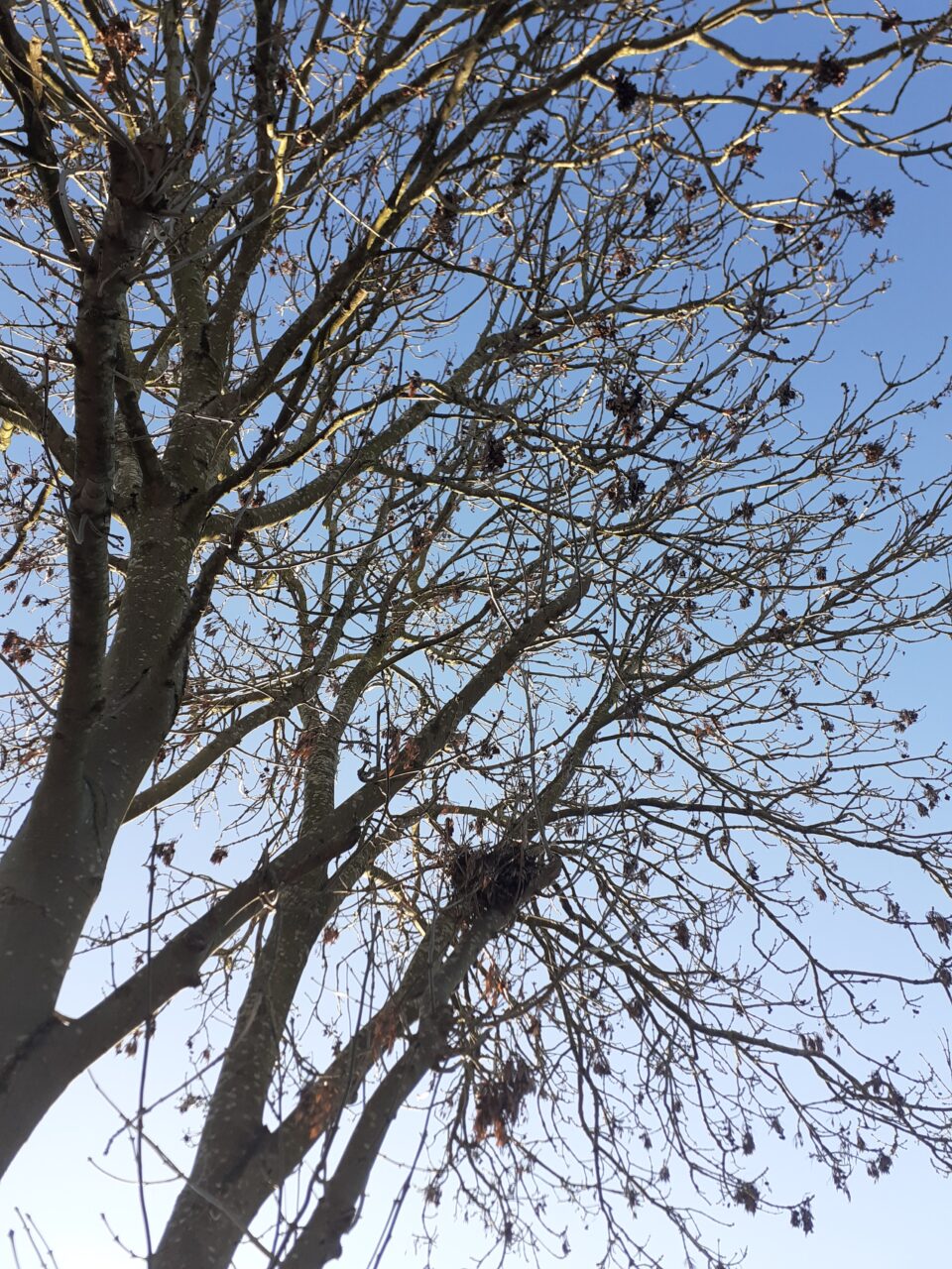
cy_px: 634
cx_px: 476
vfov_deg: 65.3
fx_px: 990
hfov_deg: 51.4
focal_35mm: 27
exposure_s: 1/481
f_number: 1.9
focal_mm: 3.6
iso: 40
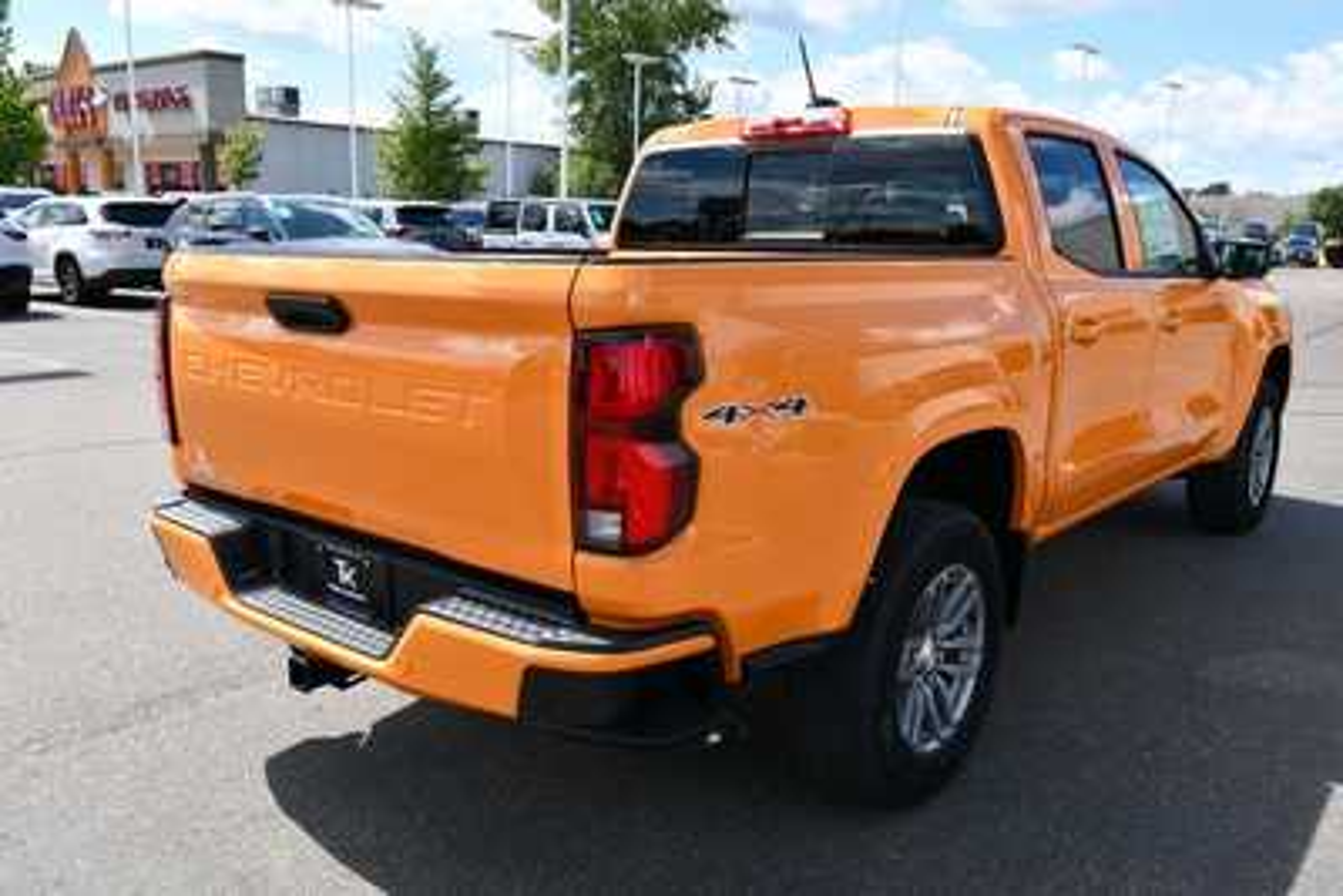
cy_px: 448
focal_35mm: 30
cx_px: 672
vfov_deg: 43.6
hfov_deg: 61.9
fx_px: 1120
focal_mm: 20
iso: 140
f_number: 8
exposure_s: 1/250
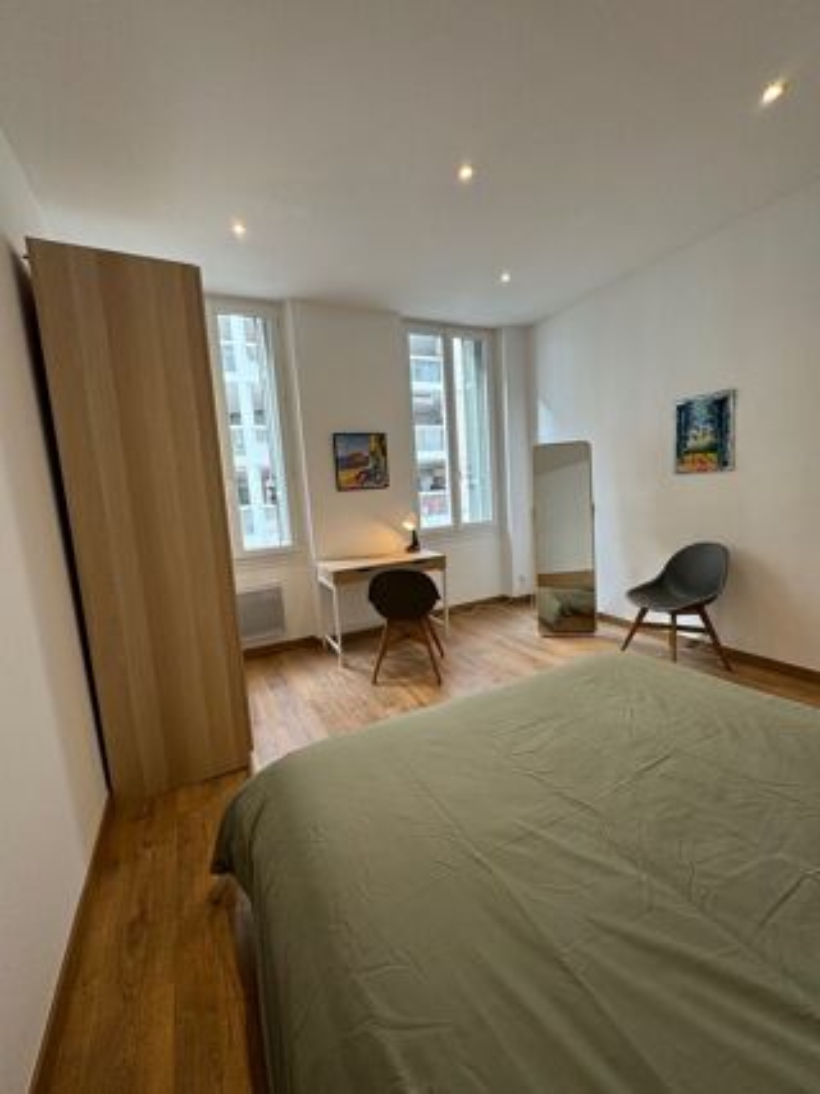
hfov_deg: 85.6
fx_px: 442
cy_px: 547
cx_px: 410
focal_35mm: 14
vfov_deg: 102.1
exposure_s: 1/100
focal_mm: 2.22
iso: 80
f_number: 2.2
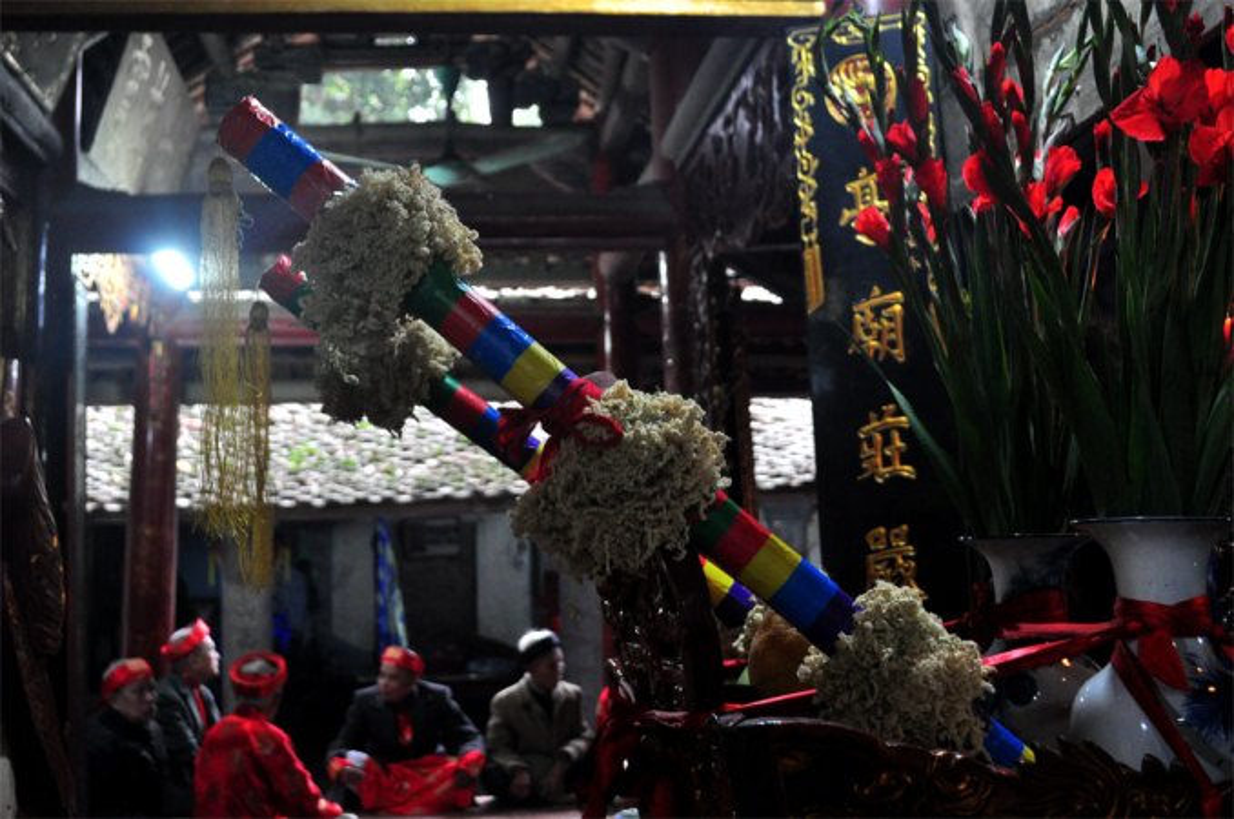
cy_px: 410
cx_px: 617
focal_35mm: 48
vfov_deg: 28.0
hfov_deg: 41.2
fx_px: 1643
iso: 800
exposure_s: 1/25
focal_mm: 32
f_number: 4.8
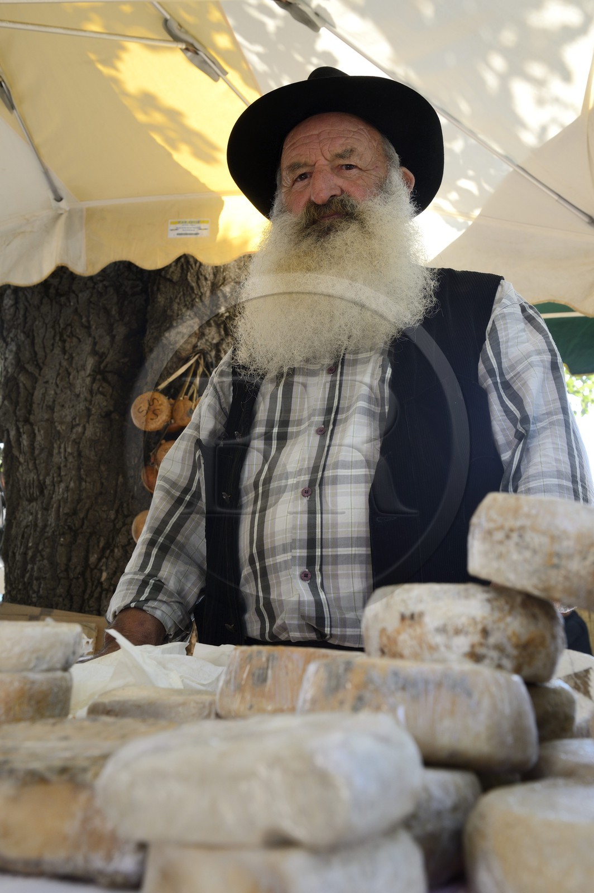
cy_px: 446
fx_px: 992
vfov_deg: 48.5
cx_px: 297
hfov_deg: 33.3
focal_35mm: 40
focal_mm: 40
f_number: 9
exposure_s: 1/80
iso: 400
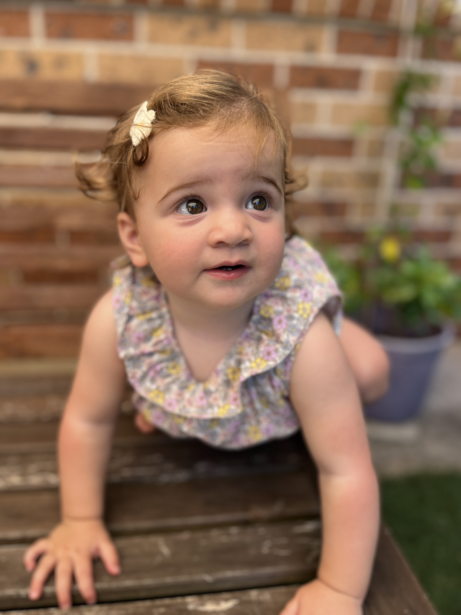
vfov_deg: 67.3
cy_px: 308
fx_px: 462
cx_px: 230
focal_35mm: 26
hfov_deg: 53.1
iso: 40
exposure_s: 1/191
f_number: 1.6
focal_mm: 5.1
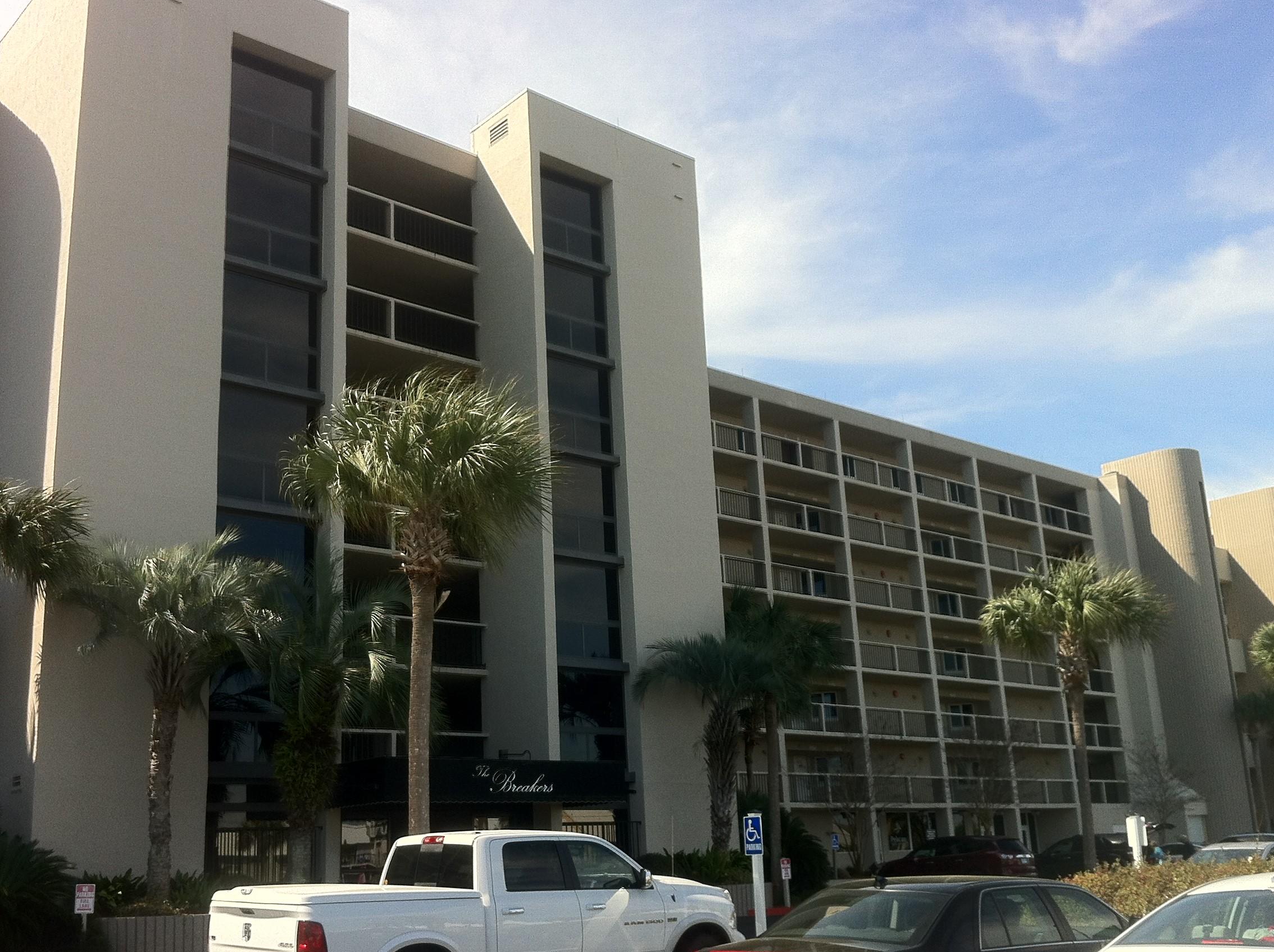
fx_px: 1470
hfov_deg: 46.8
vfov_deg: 35.9
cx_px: 611
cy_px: 481
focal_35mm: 40
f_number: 2.8
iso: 80
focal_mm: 3.85
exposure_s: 1/1040
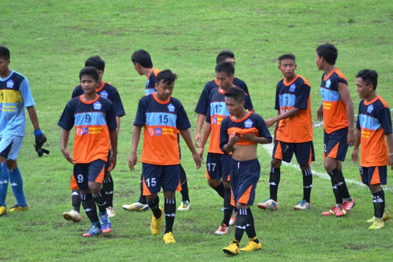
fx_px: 4258
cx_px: 196
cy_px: 131
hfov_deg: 5.3
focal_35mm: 390
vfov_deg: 3.5
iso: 800
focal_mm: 260
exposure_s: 1/640
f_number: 5.3
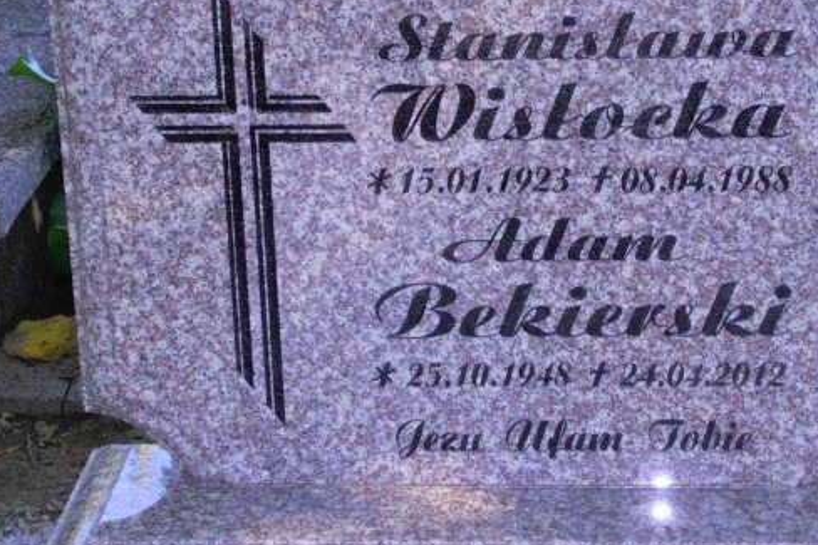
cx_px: 501
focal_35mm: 120
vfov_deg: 11.4
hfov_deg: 17.0
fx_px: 2726
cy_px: 179
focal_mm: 15.51
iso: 125
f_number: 5.1
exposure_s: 1/60
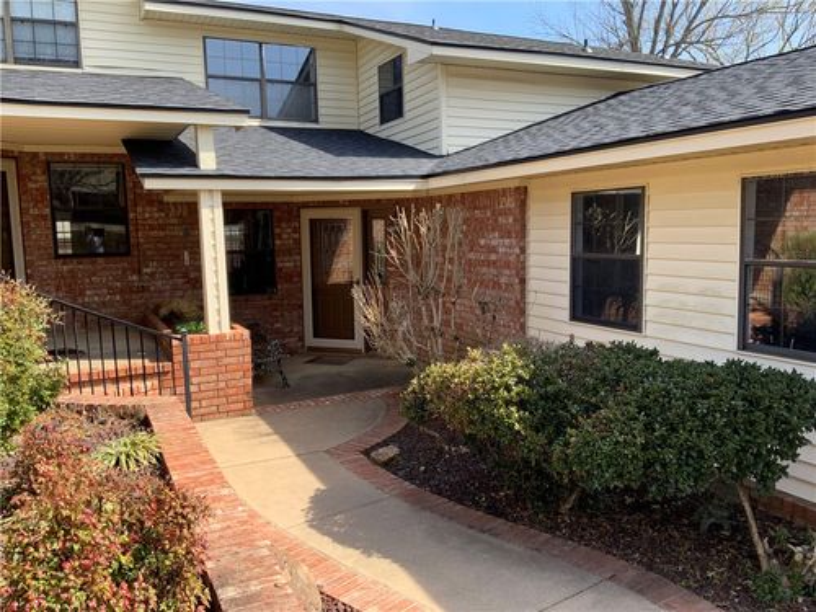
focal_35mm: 29
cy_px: 306
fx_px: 684
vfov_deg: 48.2
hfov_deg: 61.7
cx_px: 408
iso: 16
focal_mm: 3
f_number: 1.8
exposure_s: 1/580
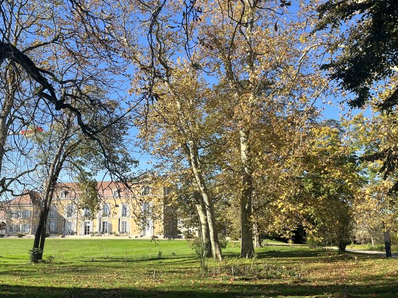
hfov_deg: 67.3
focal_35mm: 26
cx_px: 199
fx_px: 299
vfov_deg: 53.1
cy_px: 149
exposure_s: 1/1536
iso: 50
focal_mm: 5.1
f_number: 1.6
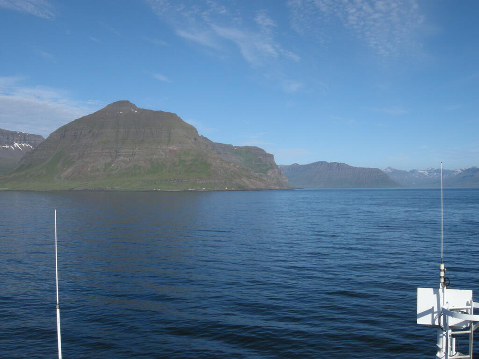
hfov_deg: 52.6
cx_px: 240
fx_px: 484
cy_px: 180
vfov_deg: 40.7
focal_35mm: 35
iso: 100
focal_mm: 7.5
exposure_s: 1/387
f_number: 6.8
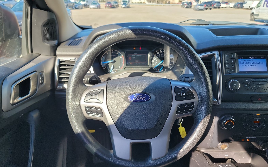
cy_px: 95
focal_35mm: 26
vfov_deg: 47.4
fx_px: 190
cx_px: 136
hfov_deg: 70.4
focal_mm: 6.7
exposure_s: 1/119
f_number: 1.8
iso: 58
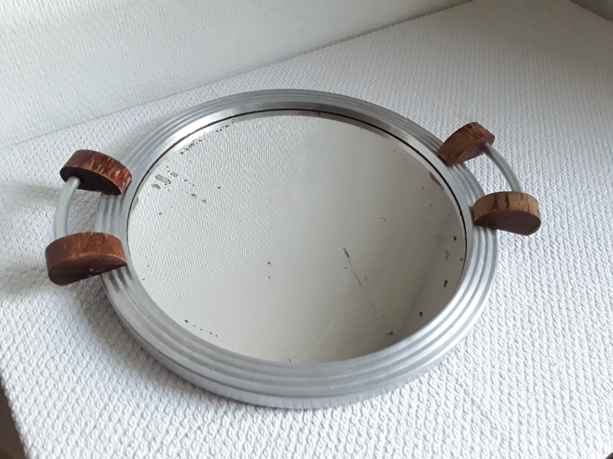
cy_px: 230
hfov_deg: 65.3
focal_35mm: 27
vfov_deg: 51.4
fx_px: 478
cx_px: 306
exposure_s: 1/50
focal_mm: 2.91
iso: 200
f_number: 1.9
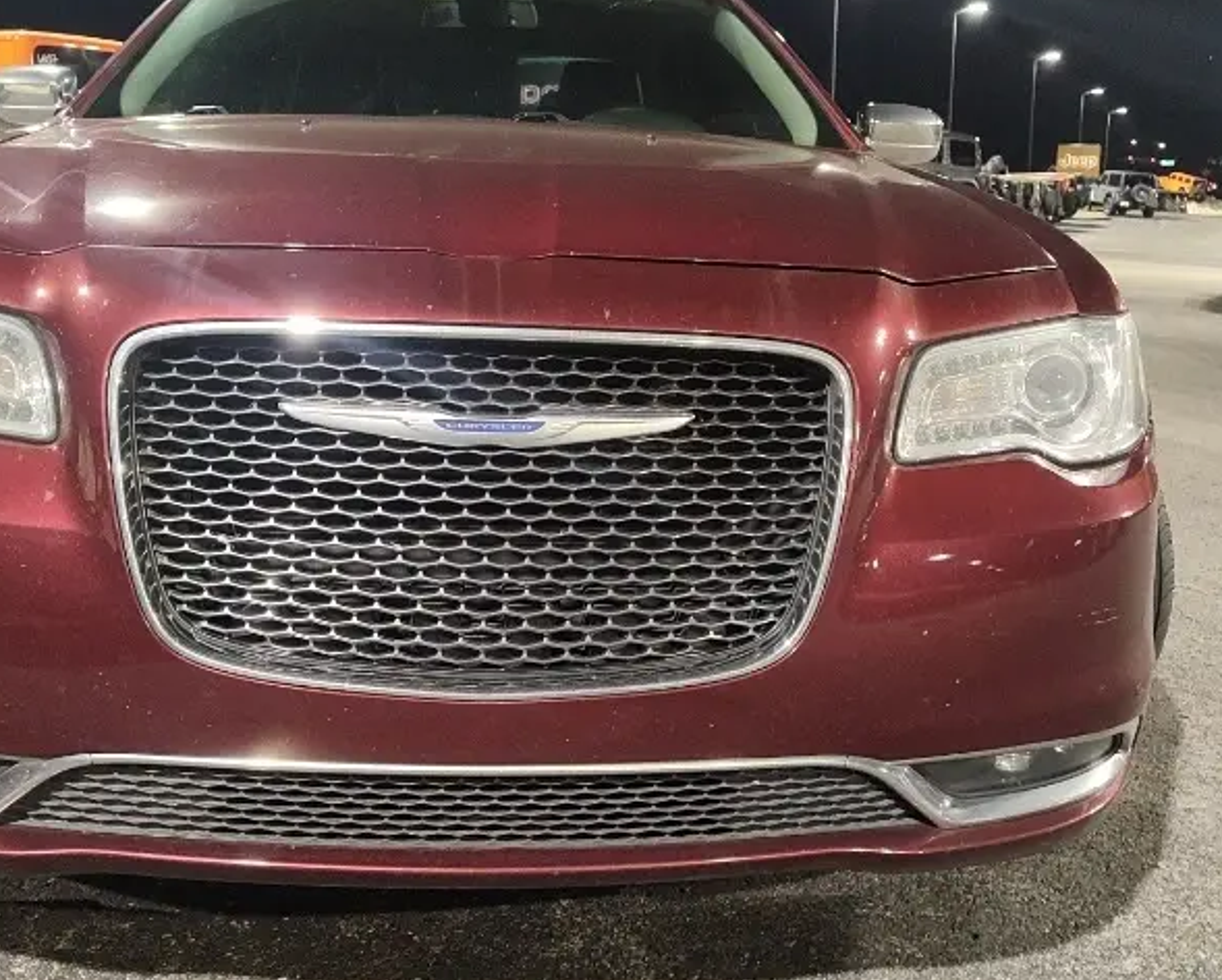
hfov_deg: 46.8
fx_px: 1411
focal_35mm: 39
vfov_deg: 38.1
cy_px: 380
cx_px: 568
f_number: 1.8
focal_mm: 5.56
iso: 881
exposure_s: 1/60
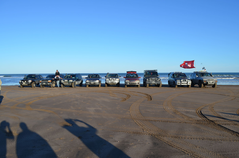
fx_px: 199
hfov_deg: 62.0
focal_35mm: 30
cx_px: 120
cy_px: 79
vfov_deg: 43.4
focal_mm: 20
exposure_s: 1/250
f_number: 8
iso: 100
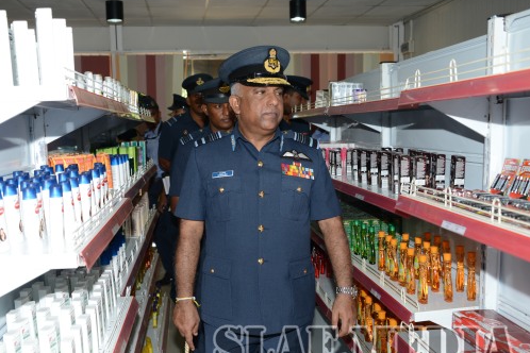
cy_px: 197
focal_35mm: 41
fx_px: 604
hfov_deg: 47.4
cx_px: 243
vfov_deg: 32.6
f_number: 5
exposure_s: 1/80
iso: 250
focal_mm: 34
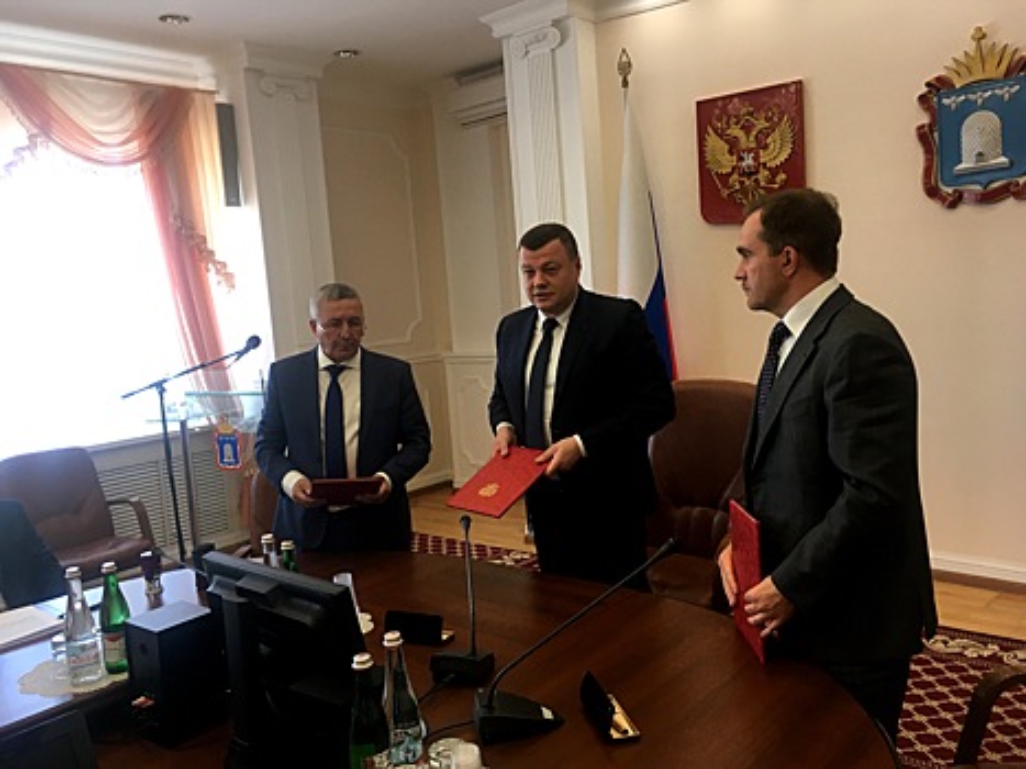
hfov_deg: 61.7
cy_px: 384
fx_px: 859
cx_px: 513
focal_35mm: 29
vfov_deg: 48.2
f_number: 2.2
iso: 40
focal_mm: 4.15
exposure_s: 1/33
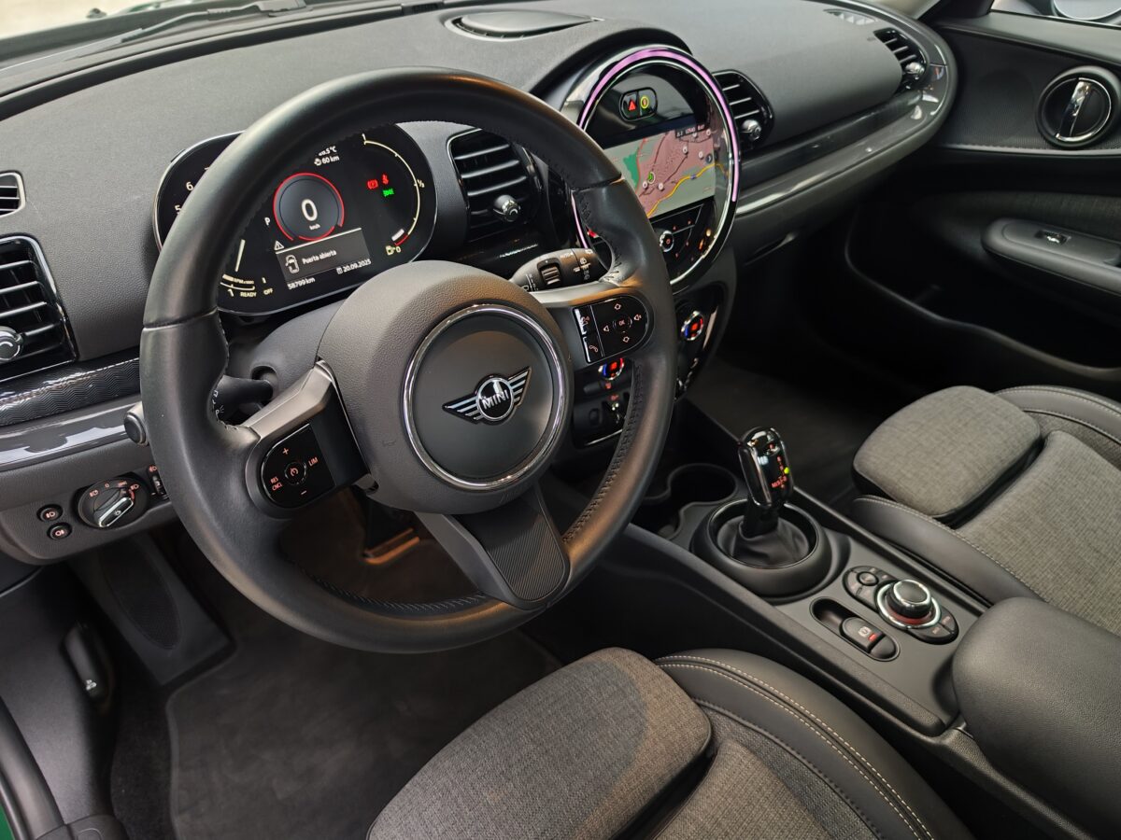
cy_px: 420
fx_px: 745
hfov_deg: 73.9
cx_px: 560
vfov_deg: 58.9
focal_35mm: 23
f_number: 1.69
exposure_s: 1/33.3
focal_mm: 7.01
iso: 3026
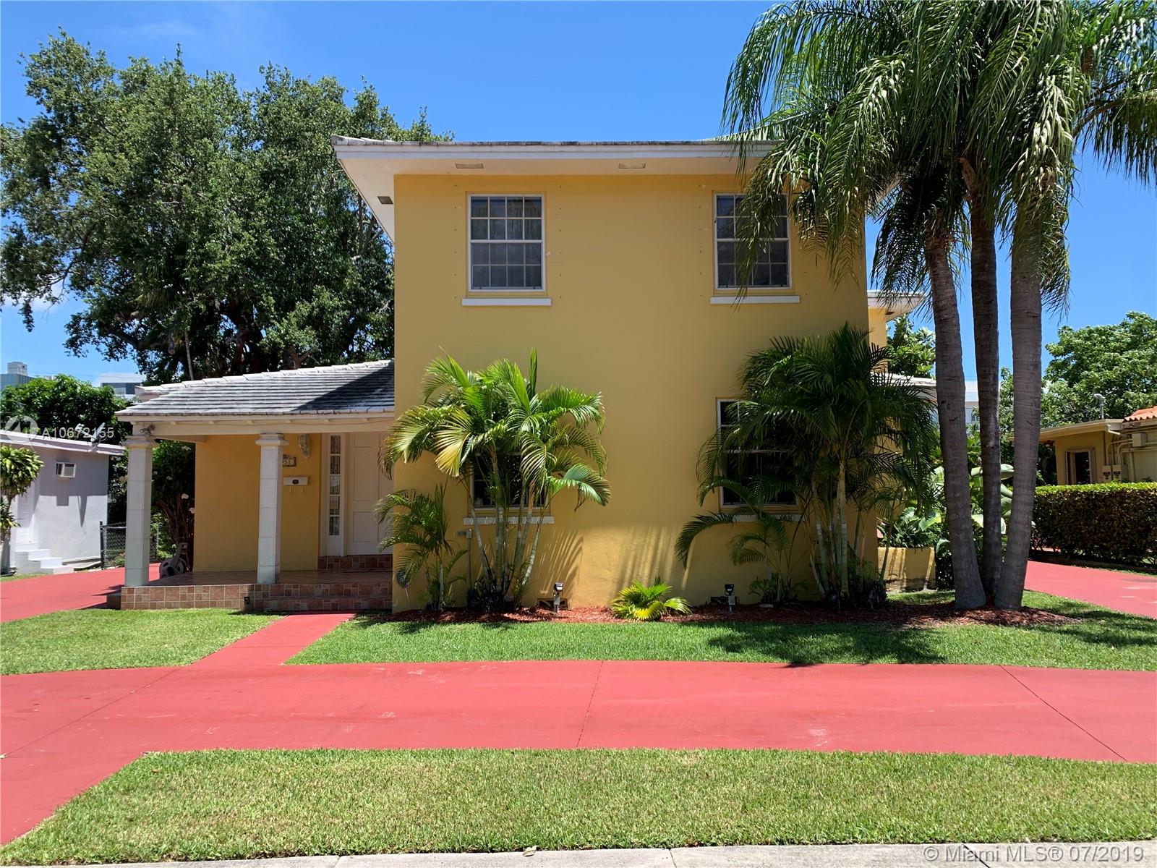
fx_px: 869
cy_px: 434
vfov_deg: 53.1
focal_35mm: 26
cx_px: 578
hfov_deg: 67.3
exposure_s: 1/1043
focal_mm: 4.25
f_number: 1.8
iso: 25
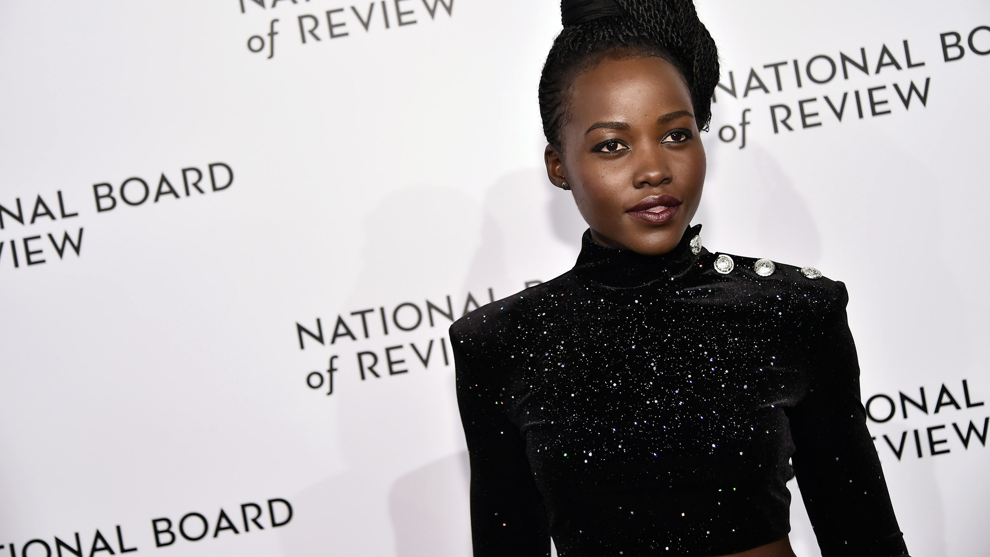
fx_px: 1391
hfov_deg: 39.2
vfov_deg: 22.6
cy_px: 231
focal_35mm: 53
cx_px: 492
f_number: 4
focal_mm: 50
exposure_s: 1/250
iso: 2000
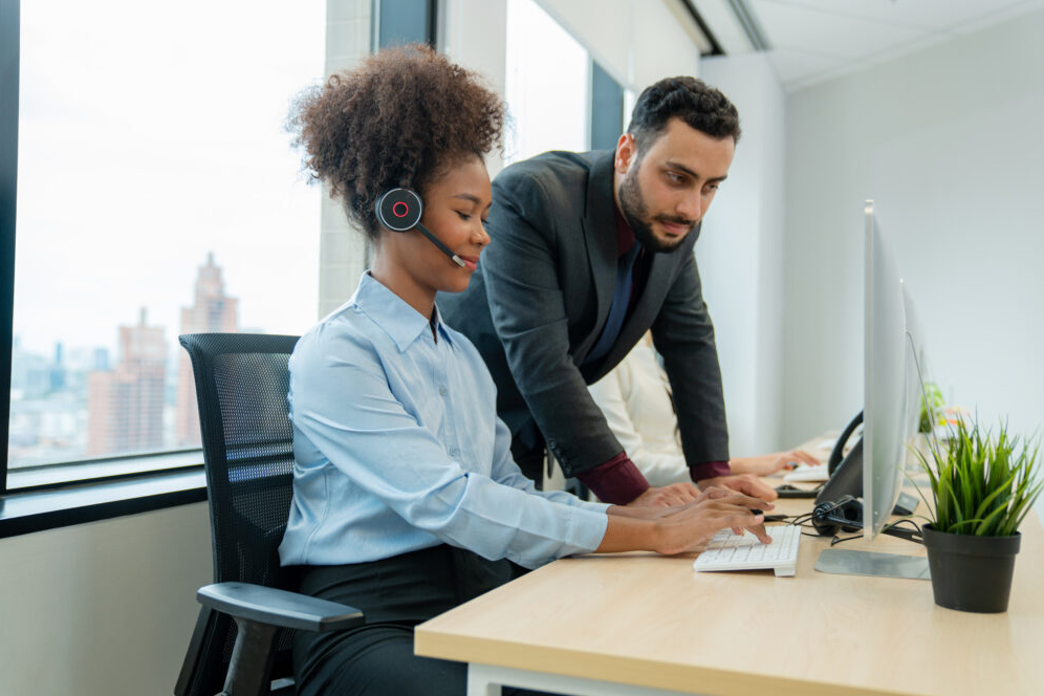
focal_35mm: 37
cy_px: 340
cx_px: 530
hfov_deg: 51.9
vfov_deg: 35.9
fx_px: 1073
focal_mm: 36
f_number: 2.8
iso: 320
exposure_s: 1/125
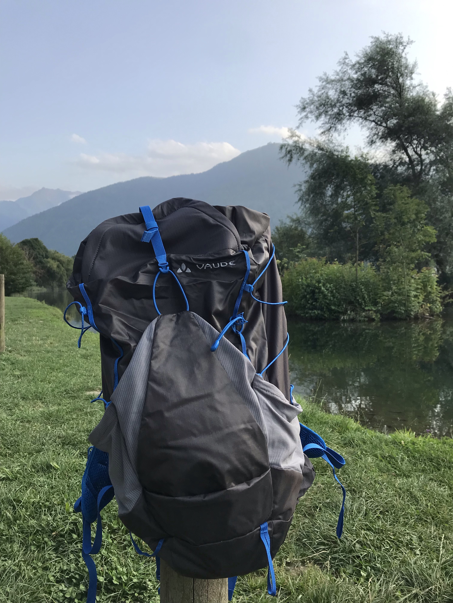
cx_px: 226
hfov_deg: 49.7
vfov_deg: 63.4
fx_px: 489
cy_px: 302
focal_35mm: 28
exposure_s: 1/520
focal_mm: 3.99
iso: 20
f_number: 1.8
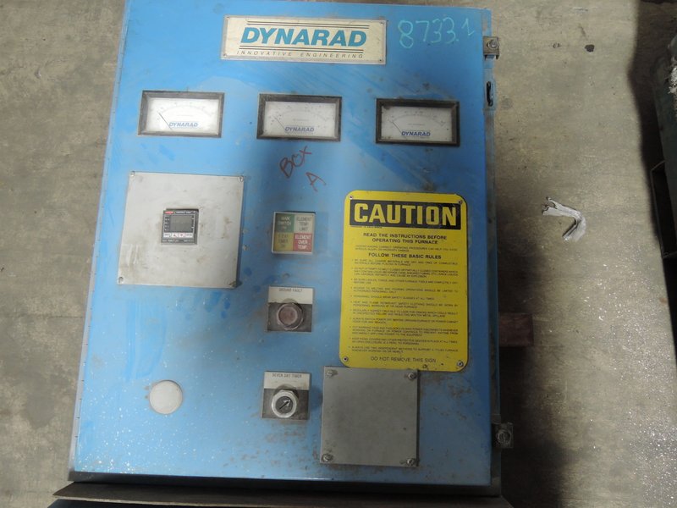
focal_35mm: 24
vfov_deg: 56.8
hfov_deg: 71.6
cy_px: 254
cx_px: 338
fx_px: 469
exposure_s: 1/15
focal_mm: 5.1
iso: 400
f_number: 2.8
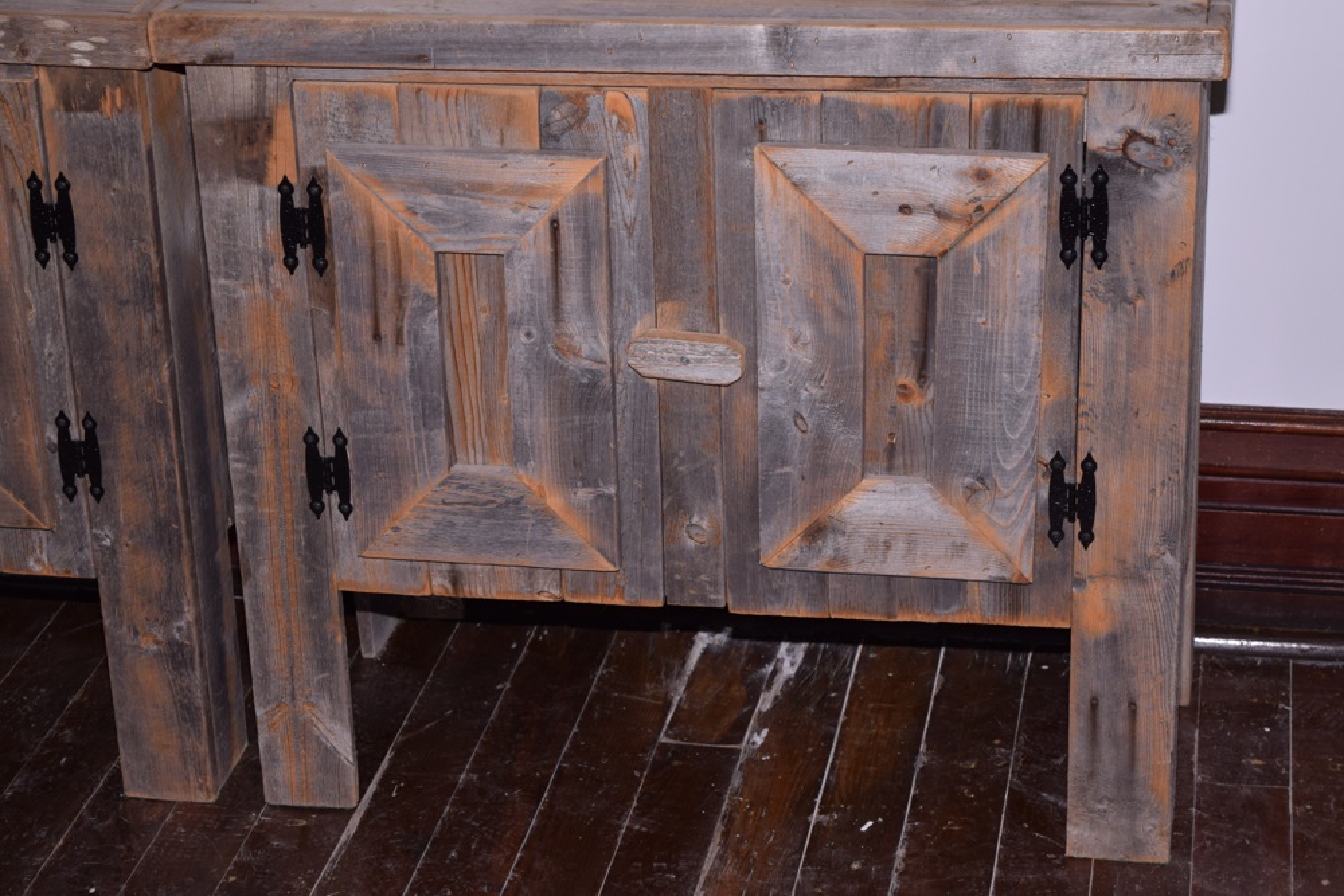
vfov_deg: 16.6
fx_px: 3080
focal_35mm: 82
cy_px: 448
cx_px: 672
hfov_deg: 24.6
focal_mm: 55
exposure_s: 1/125
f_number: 6.3
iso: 200
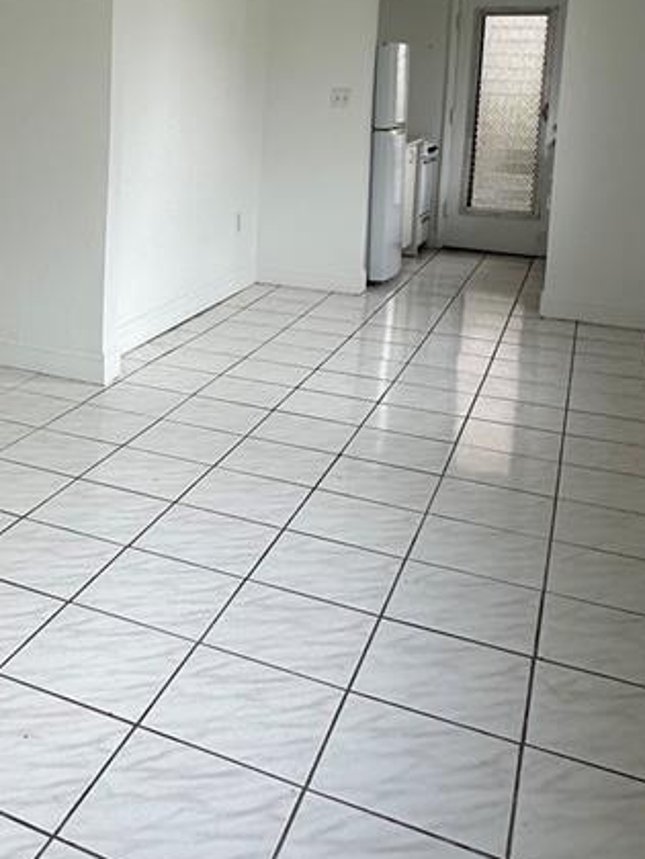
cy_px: 198
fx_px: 994
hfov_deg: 33.8
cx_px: 53
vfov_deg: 44.9
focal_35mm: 40
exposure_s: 1/131
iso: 40
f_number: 2.2
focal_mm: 2.22
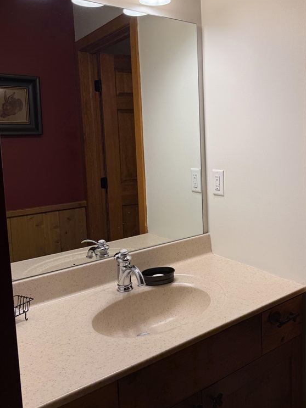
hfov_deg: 45.1
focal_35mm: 31
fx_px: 365
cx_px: 188
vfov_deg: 58.2
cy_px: 177
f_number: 1.78
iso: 64
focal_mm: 6.76
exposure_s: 1/120
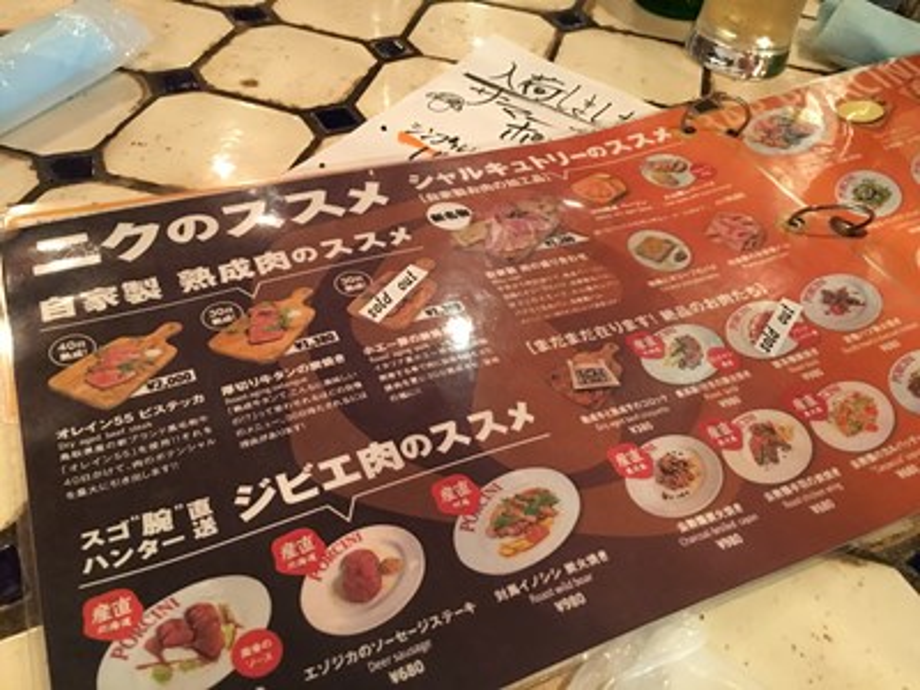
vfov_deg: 48.2
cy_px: 345
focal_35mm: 29
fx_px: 771
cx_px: 460
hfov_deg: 61.7
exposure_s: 1/4
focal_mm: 4.15
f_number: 2.2
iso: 80
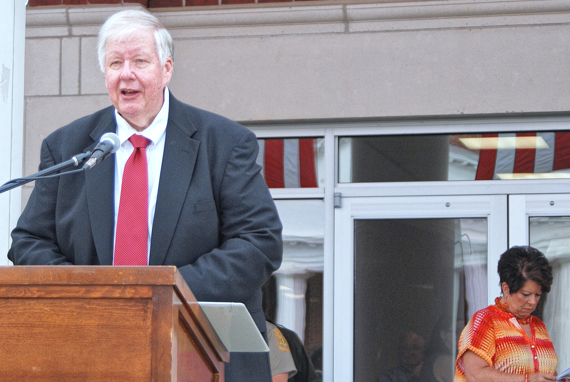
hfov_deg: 13.1
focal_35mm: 157
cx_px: 201
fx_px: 2489
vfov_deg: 8.8
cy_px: 141
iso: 200
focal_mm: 78
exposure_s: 1/320
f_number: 5.6
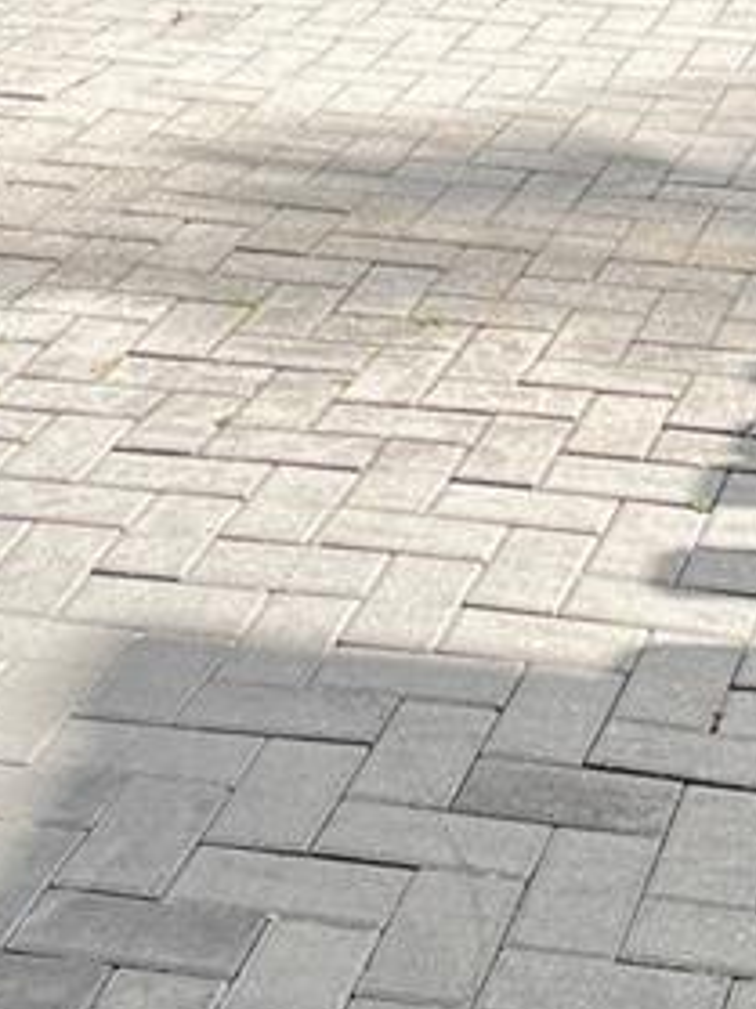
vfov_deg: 17.4
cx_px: 676
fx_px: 3264
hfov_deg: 13.1
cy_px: 195
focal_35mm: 112
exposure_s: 1/1068
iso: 50
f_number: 1.5
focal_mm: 5.7
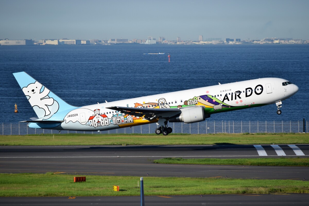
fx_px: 2832
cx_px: 154
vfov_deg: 4.2
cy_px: 103
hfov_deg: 6.2
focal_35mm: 330
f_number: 5.6
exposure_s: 1/800
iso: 100
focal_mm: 220
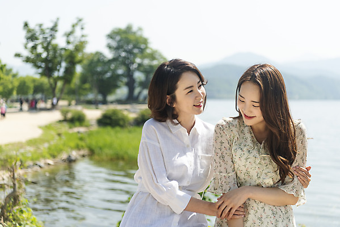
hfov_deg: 32.4
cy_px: 114
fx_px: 586
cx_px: 170
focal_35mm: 62
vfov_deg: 21.9
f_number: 2.8
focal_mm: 62
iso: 100
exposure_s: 1/3200
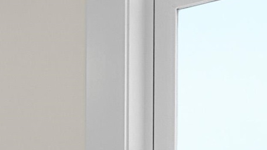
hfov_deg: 14.6
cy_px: 383
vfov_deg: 8.9
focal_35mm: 121
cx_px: -271
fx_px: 856
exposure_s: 1/25
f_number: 10
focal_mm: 17
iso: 2000
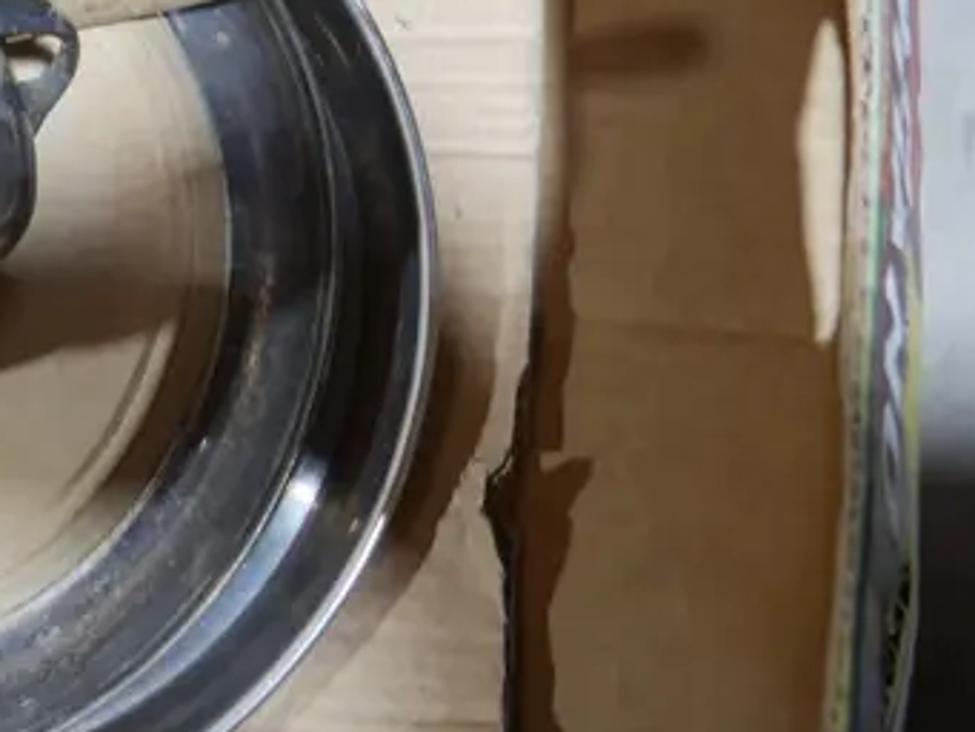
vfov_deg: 15.9
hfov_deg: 20.1
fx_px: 2536
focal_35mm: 90
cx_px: -269
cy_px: -81
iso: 400
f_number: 3.6
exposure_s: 1/60
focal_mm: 15
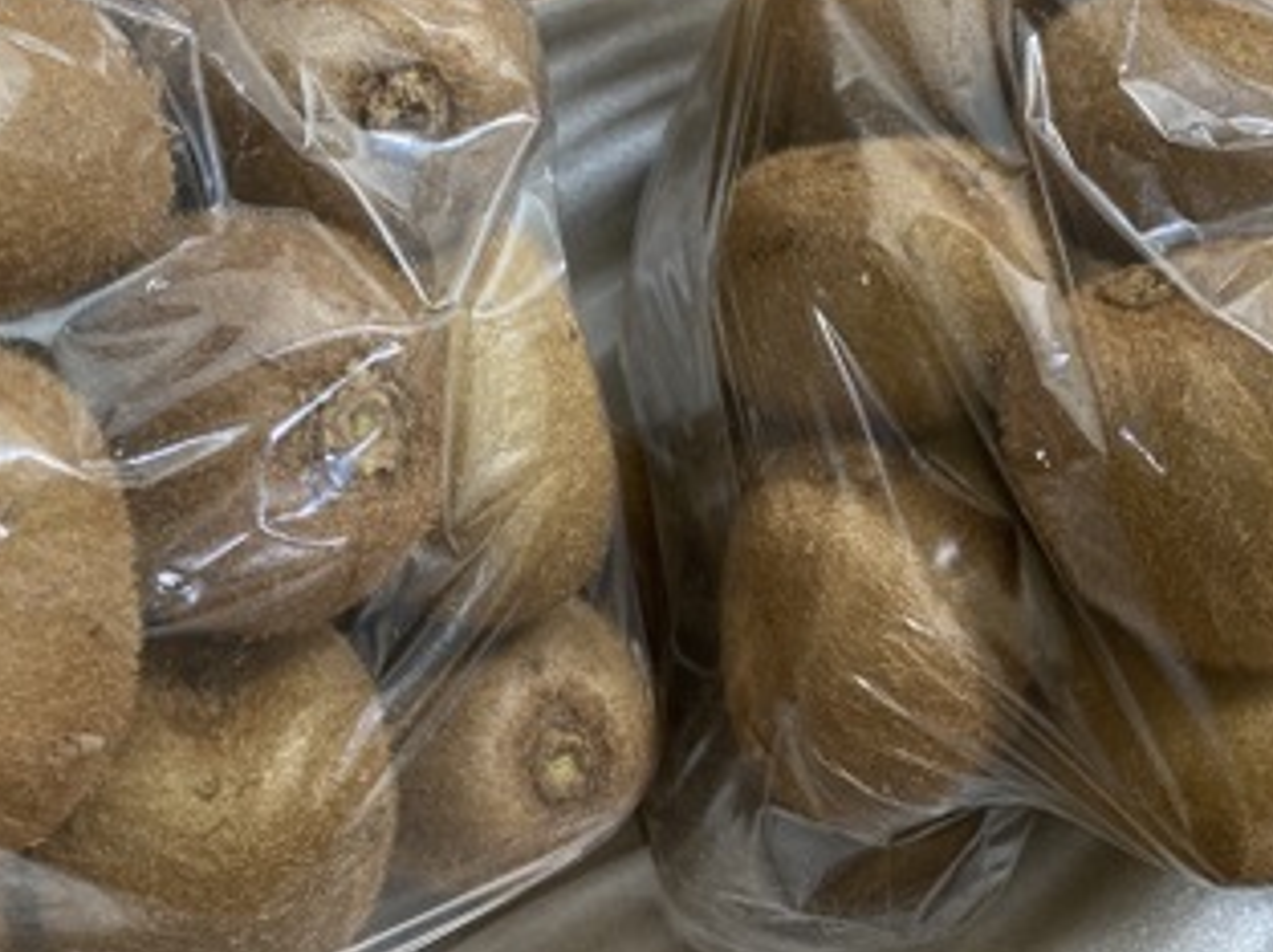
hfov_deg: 43.9
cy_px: 281
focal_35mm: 43
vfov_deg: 33.1
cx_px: 651
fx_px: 1580
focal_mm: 3.99
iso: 400
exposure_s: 1/30
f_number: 1.8
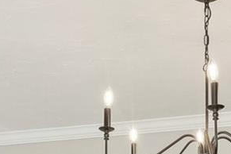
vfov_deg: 13.8
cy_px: 278
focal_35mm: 88
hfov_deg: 23.1
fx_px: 565
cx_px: 144
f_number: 8
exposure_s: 1/15
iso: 400
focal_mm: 16
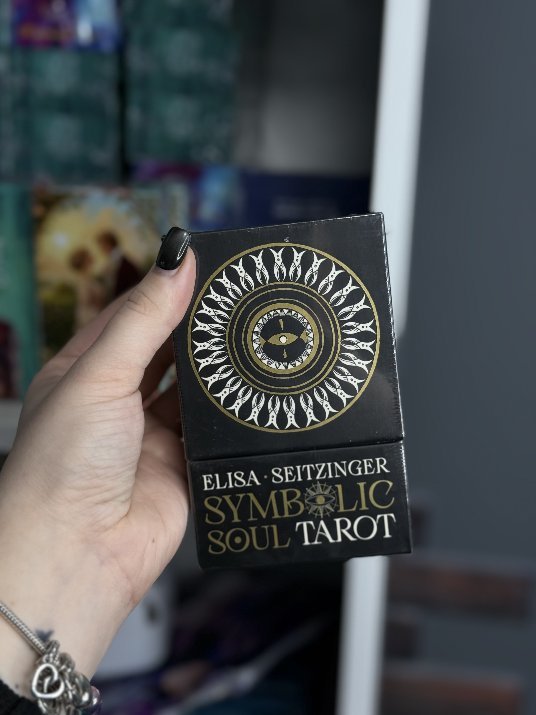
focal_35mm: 48
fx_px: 991
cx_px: 268
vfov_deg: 39.7
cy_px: 358
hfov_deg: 30.3
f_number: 1.78
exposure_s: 1/301
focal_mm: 6.76
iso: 64
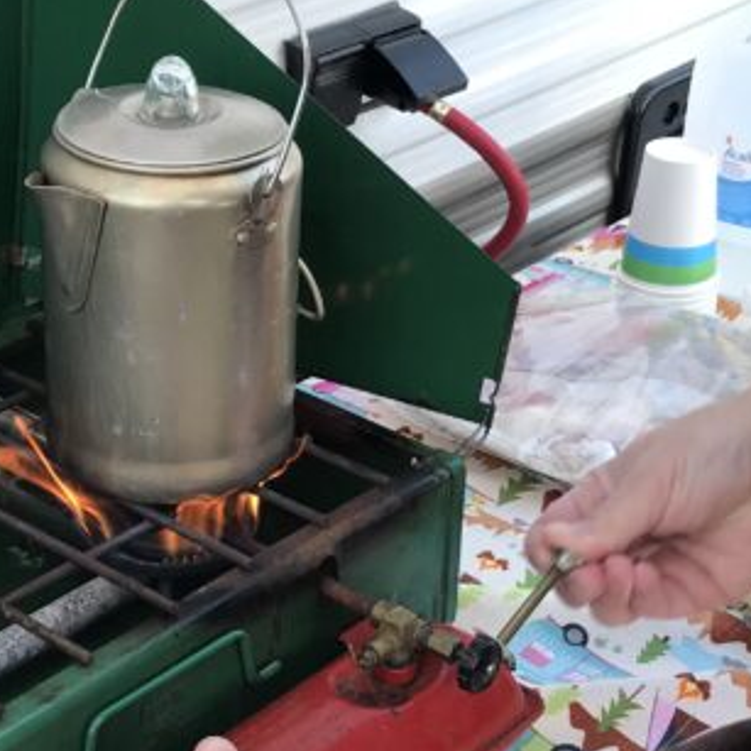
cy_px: 417
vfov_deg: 21.9
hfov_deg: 21.9
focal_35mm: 79
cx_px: 281
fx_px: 1939
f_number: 1.8
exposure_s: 1/120
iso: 32
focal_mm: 3.99
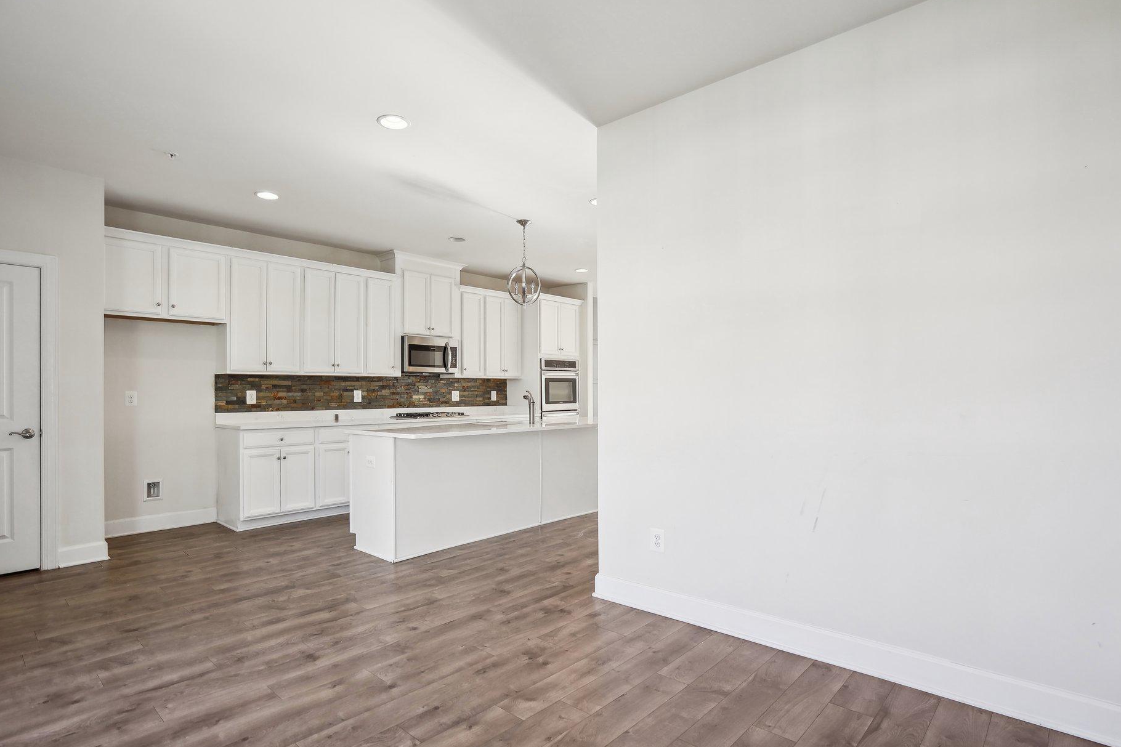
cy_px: 393
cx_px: 528
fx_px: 560
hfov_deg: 89.9
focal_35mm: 18
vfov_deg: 67.3
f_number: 4
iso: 500
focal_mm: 16
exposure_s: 1/160
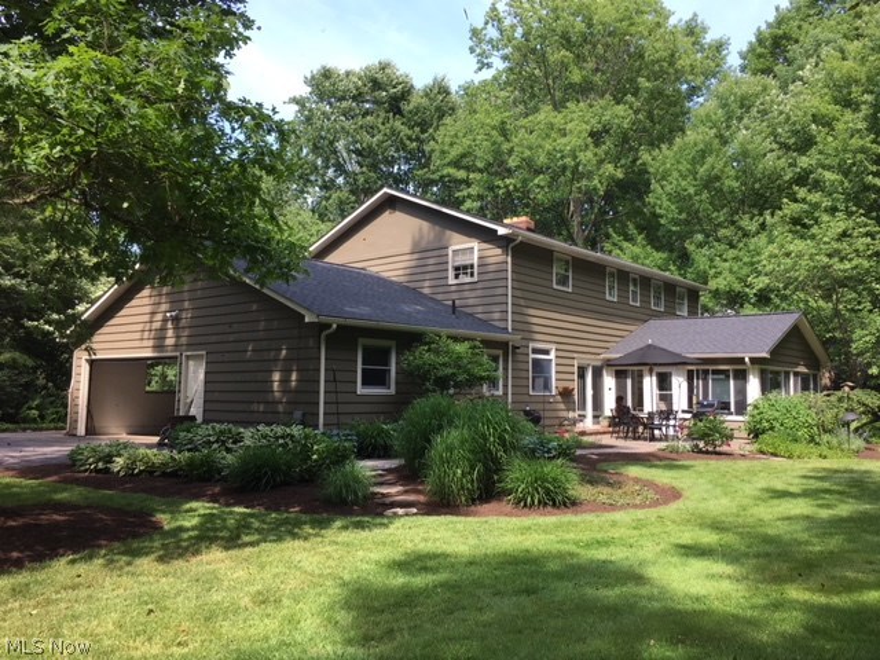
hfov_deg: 61.7
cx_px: 440
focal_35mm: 29
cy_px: 330
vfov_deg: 48.2
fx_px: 737
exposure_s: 1/427
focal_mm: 4.15
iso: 25
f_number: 2.2
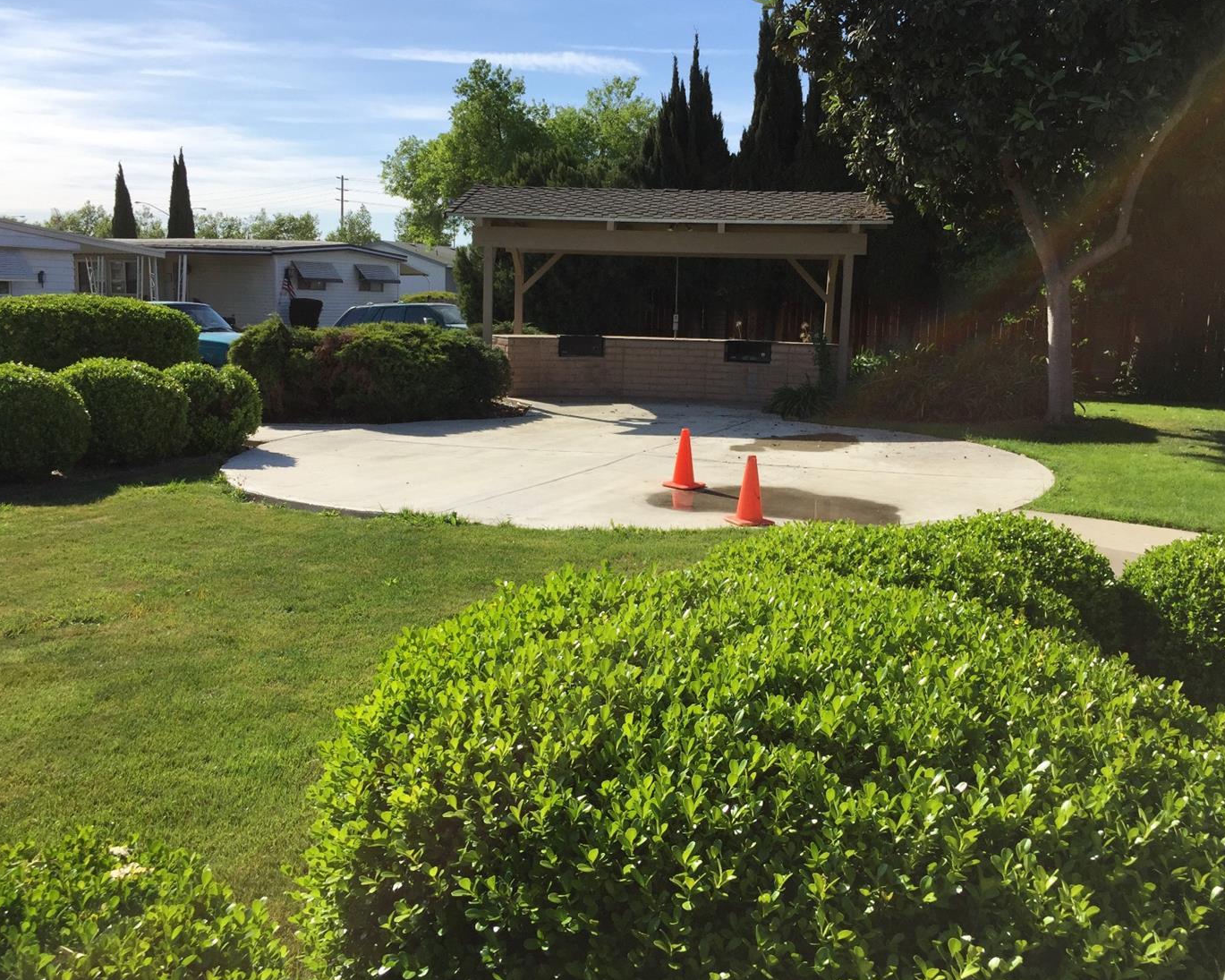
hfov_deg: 57.2
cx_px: 641
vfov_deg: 47.1
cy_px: 482
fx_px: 1124
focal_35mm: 31
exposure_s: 1/2475
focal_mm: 4.15
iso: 32
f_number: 2.2
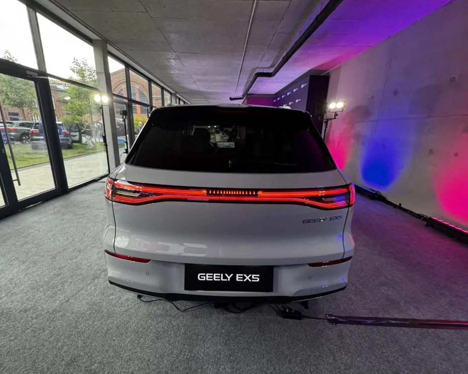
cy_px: 186
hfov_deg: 96.7
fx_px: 208
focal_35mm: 15
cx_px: 222
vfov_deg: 84.0
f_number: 2.2
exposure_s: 1/101
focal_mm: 2.22
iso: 250
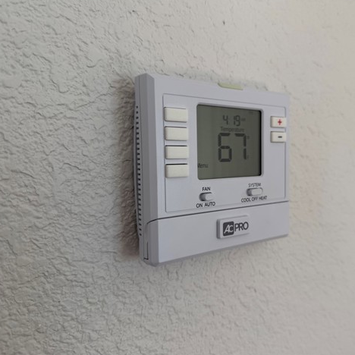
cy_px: 177
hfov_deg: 55.0
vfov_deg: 55.6
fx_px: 336
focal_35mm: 29
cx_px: 222
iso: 50
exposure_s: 1/137
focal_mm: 6.76
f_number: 1.78
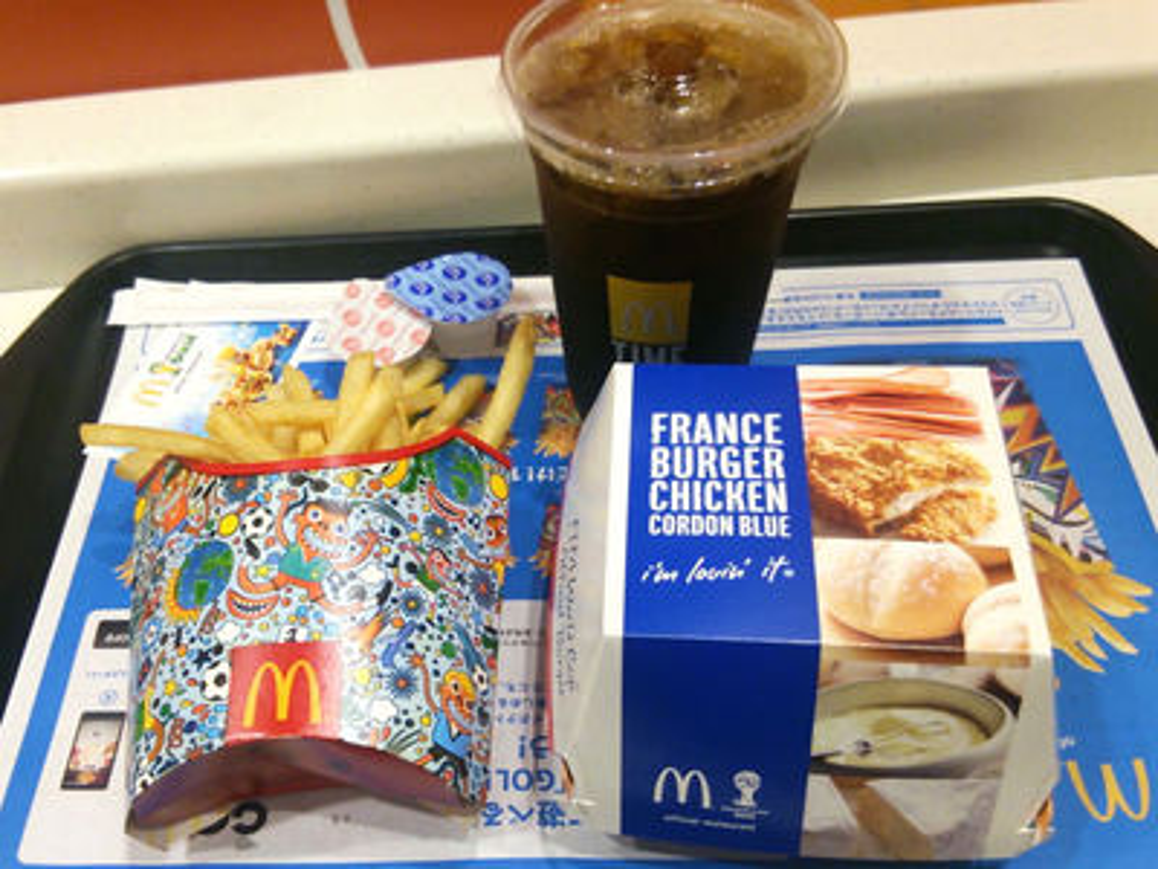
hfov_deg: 60.0
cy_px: 434
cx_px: 579
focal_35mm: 30
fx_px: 1004
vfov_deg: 46.8
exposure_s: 1/59
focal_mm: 4.06
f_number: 1.94
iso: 80
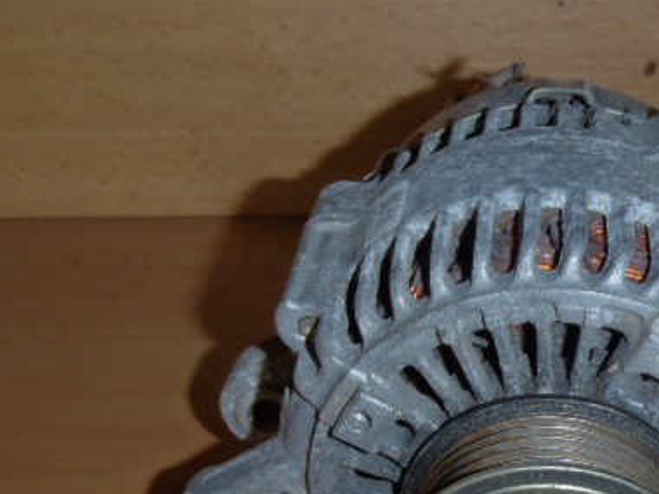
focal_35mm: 64
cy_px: 390
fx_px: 1218
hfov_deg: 29.8
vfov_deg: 22.6
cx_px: 499
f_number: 4.6
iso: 100
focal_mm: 6.83
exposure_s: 1/40
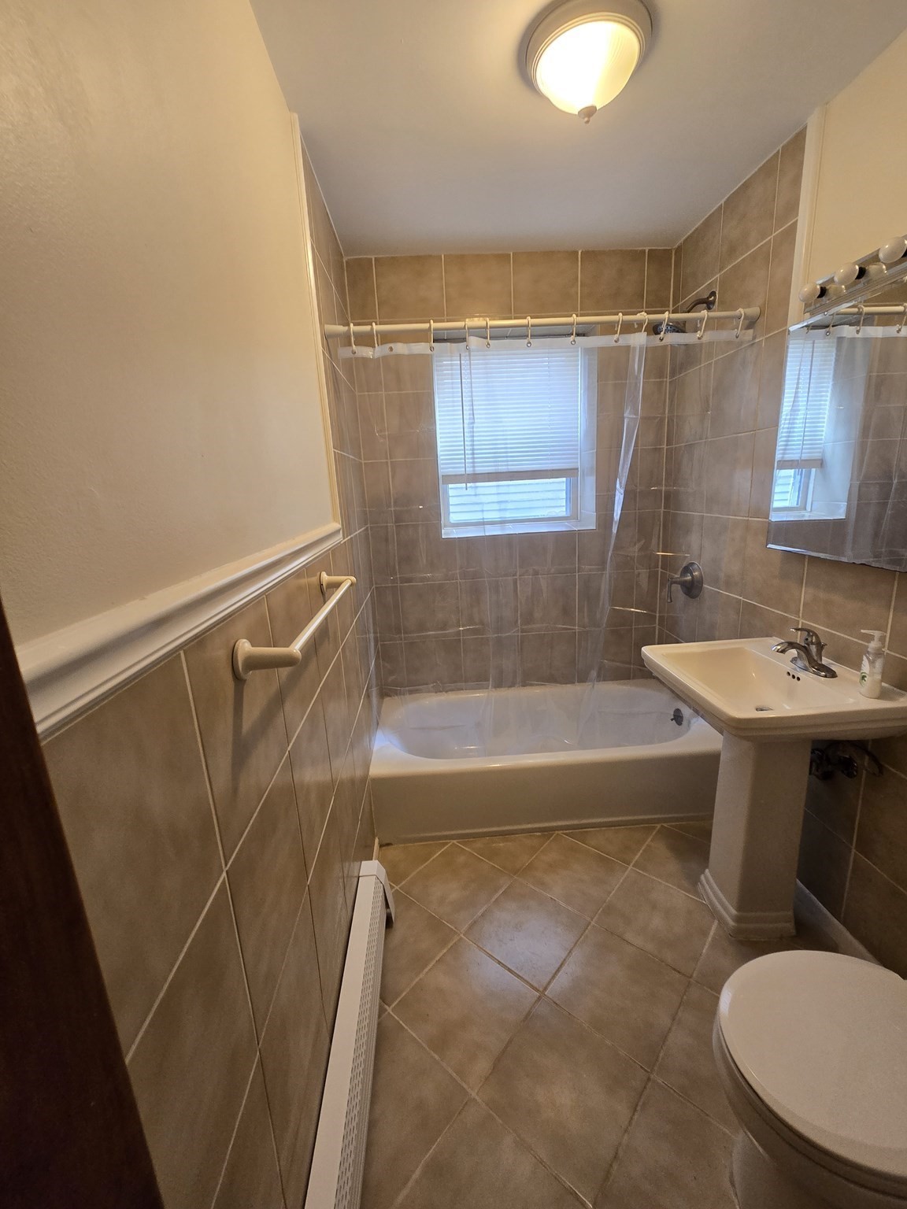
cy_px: 604
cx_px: 454
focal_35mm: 13
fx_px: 454
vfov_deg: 106.2
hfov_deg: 89.9
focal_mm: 2.2
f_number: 2.2
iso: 160
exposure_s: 1/60
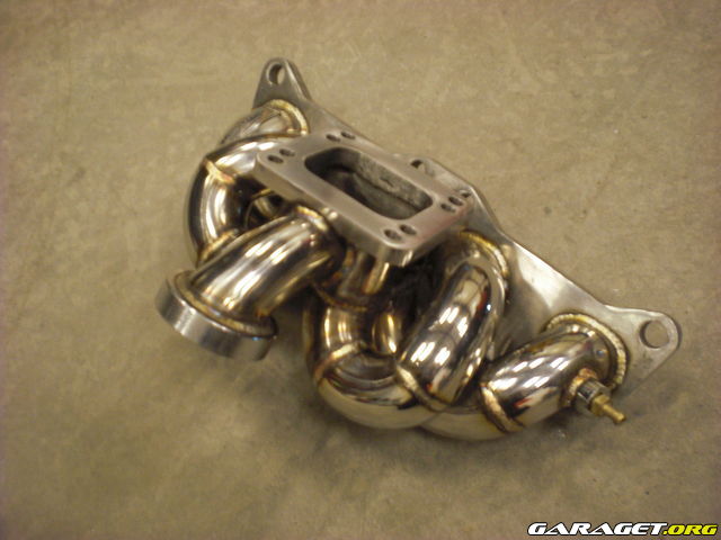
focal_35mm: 38
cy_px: 270
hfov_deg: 49.0
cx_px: 360
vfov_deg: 37.7
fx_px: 791
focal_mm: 6.3
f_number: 3.1
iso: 200
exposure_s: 1/20
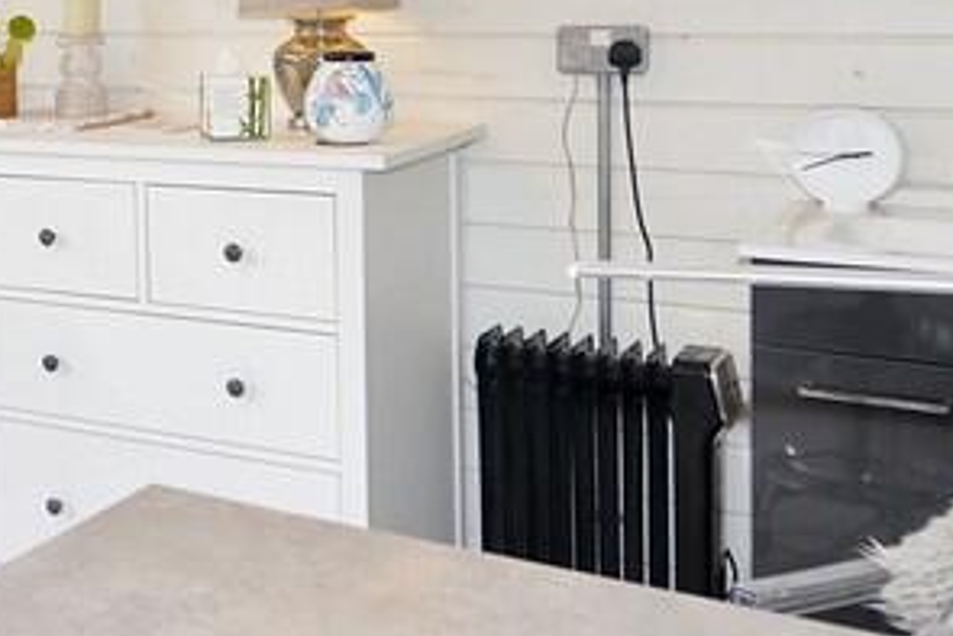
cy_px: 37
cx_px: -97
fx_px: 1377
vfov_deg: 25.1
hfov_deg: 33.3
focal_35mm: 52
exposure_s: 1/60
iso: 250
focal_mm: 10
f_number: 4
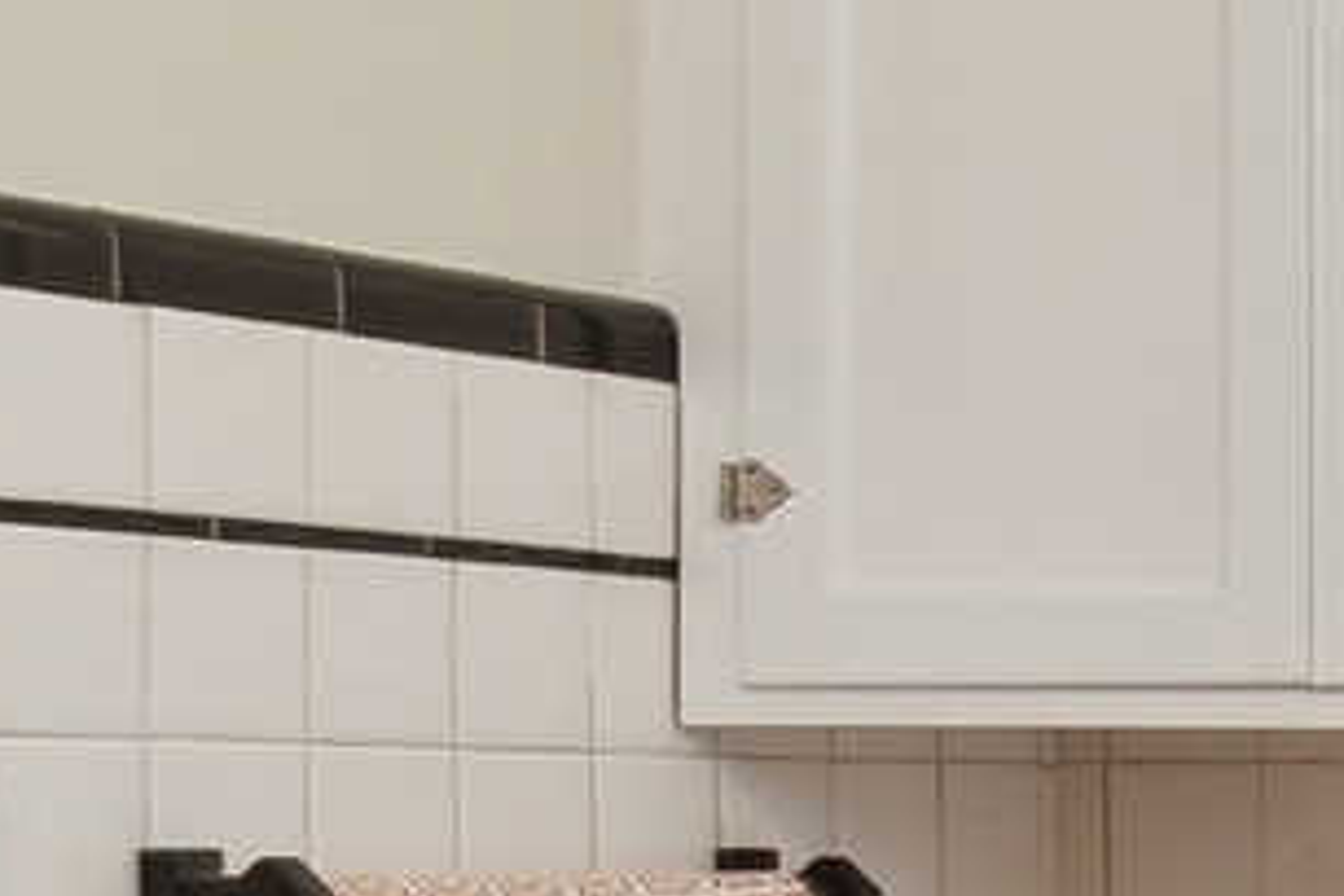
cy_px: 887
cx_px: 3505
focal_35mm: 111
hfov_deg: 12.7
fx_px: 4144
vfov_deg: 12.2
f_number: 8
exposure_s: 1/10
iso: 250
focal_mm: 14
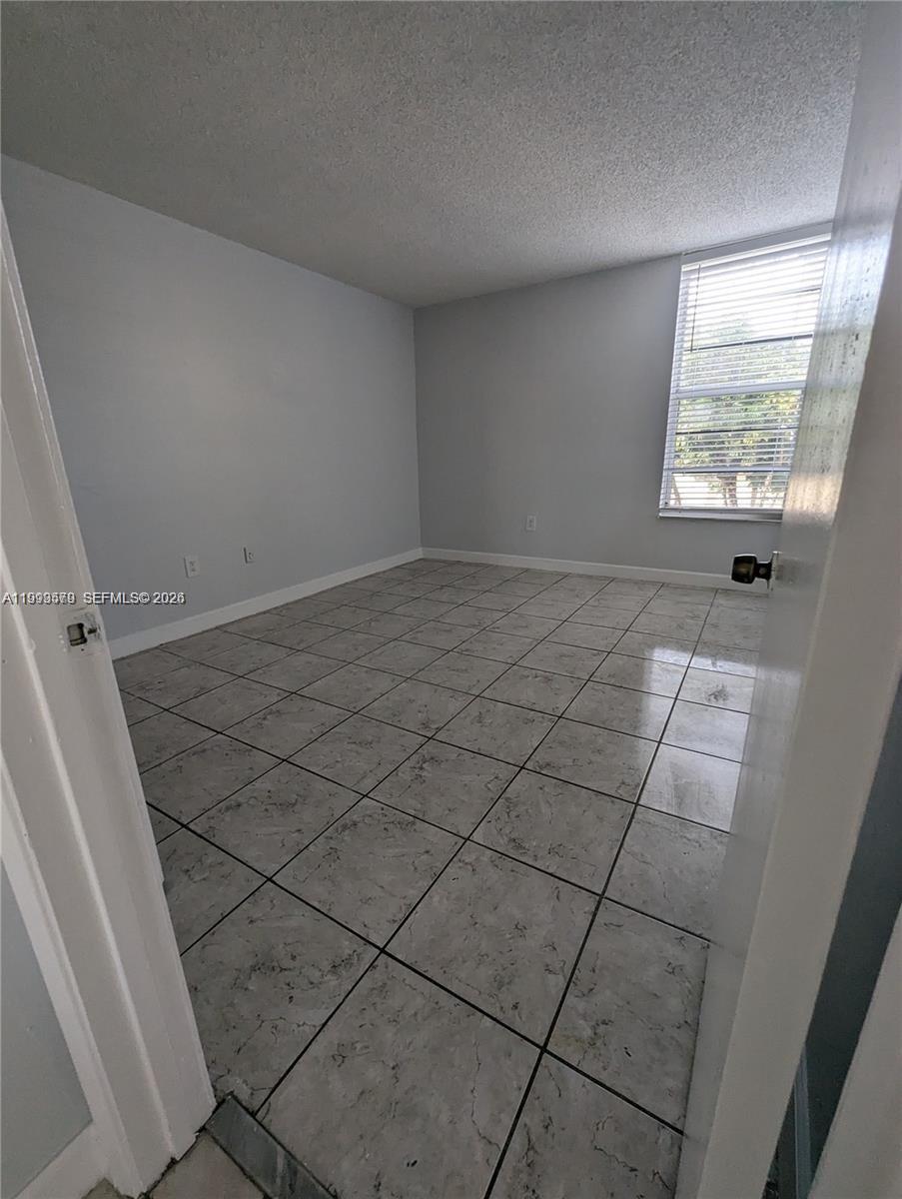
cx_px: 451
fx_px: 451
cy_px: 600
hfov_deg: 90.0
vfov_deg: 106.1
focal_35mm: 13
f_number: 2.2
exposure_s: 1/51.9
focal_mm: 1.95
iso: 138
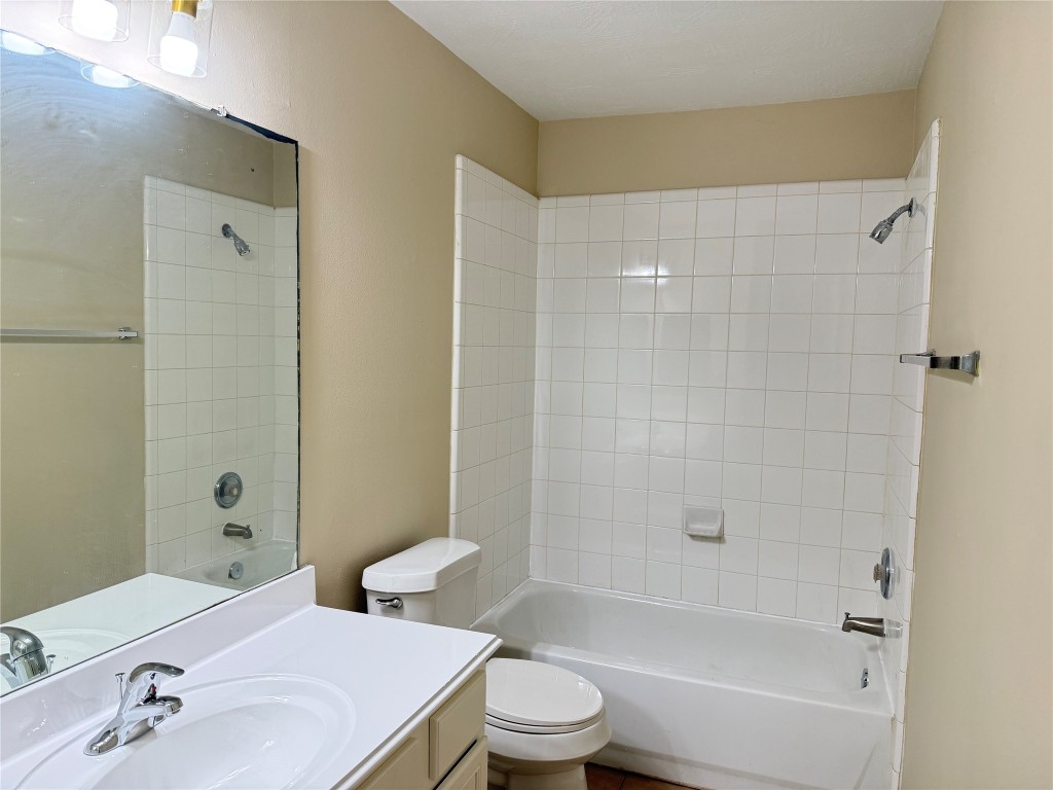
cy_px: 395
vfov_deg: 56.8
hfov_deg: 71.6
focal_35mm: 24
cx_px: 526
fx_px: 730
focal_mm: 6.76
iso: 160
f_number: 1.78
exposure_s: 1/127
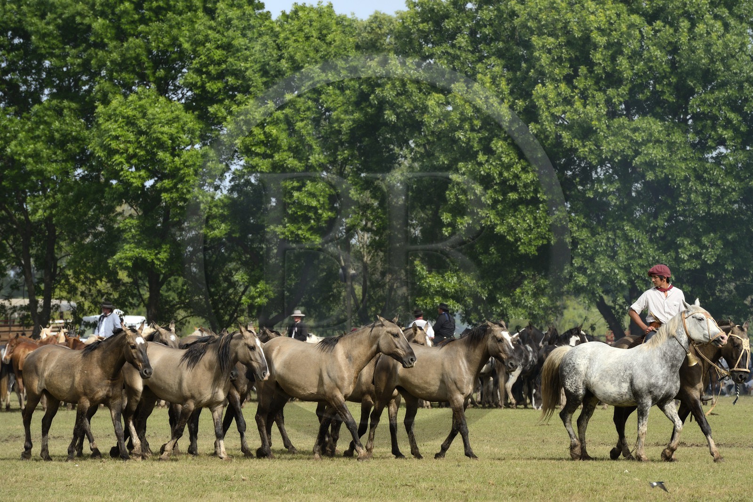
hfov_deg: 10.3
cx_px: 376
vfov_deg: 6.9
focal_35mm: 200
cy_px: 251
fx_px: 4182
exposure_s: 1/500
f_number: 9
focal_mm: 200
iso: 400
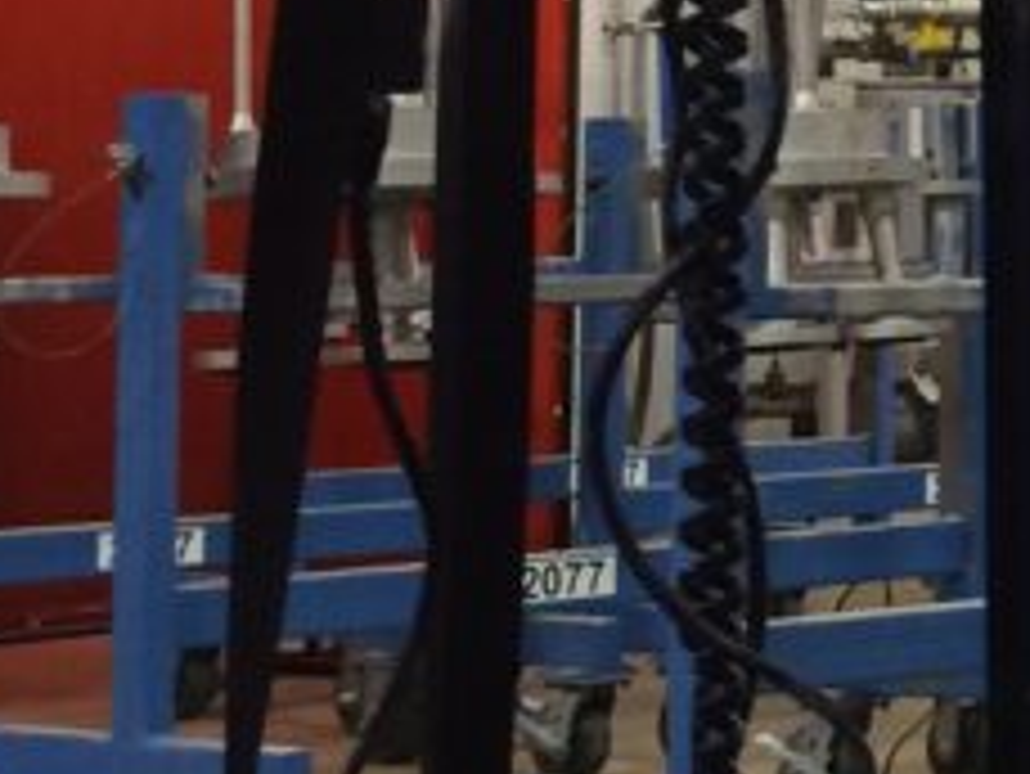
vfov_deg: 9.4
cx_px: 2307
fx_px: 4674
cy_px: -99
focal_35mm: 157
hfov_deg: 11.0
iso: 100
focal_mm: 4.12
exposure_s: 1/30
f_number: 2.2
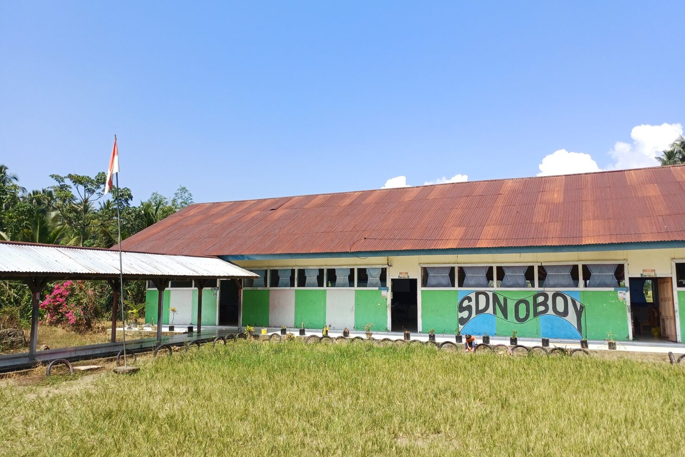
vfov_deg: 47.9
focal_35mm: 27
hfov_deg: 67.4
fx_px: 514
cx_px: 349
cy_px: 230
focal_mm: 4.65
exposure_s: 1/761
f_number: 1.8
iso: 50
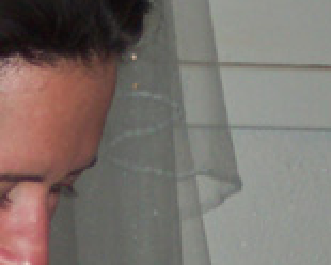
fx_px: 4183
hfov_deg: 4.5
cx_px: 286
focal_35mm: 427
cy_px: 360
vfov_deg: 3.6
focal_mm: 21.3
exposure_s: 1/90
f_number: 4.8
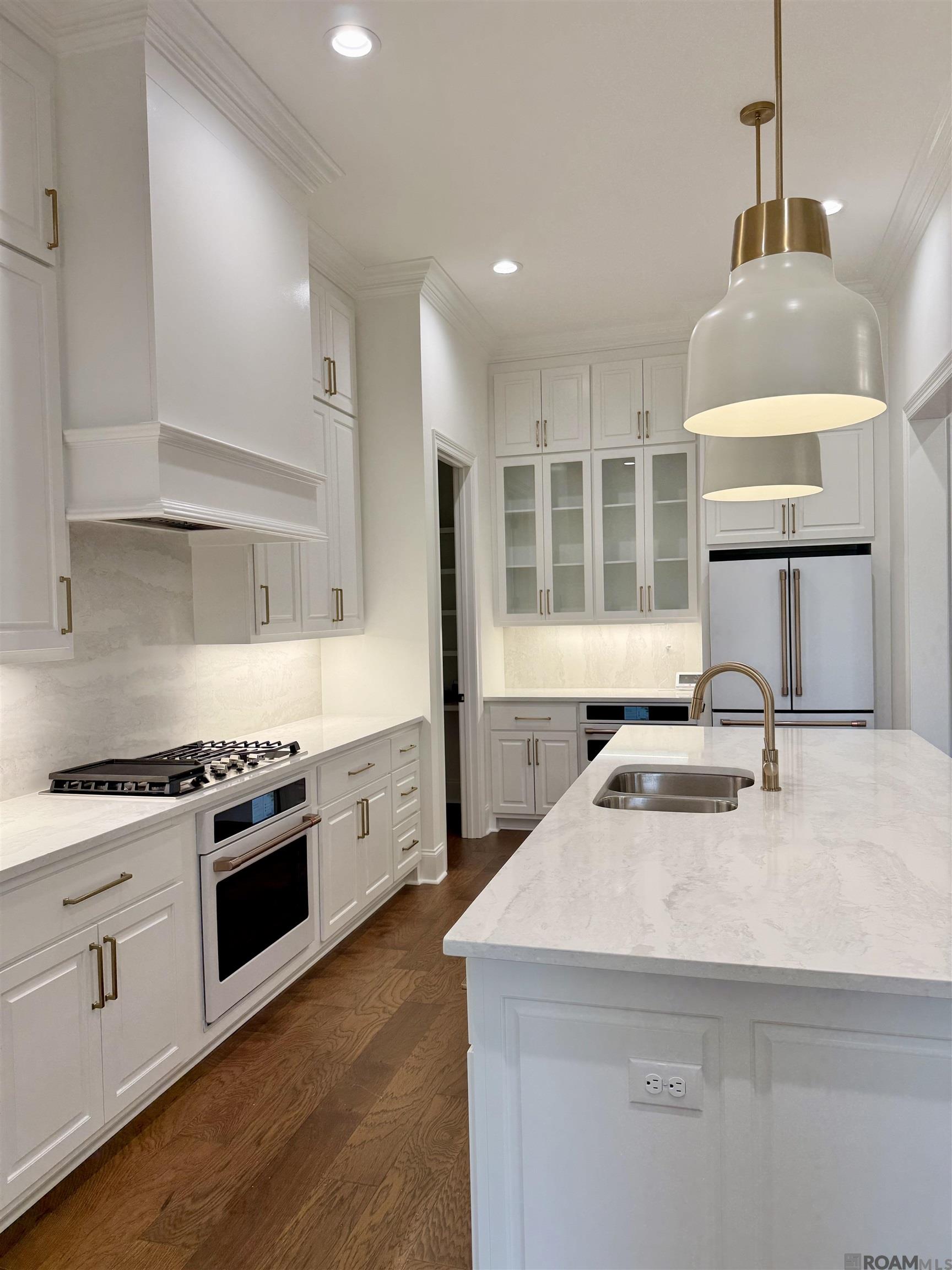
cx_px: 476
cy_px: 635
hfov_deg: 56.8
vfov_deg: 71.6
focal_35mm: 24
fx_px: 880
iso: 80
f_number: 1.78
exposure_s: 1/120
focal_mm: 6.76
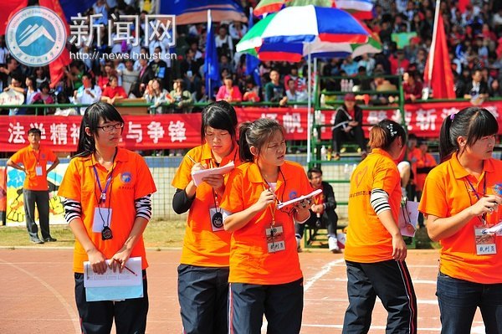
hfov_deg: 28.9
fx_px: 975
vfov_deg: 19.4
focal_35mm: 70
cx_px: 251
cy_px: 167
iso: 200
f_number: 4
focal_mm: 70
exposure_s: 1/1000
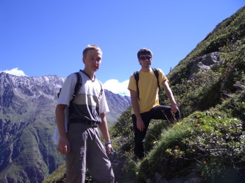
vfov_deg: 40.7
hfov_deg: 52.7
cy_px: 92
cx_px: 122
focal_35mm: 35
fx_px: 248
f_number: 4.3
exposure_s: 1/320
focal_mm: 5.8
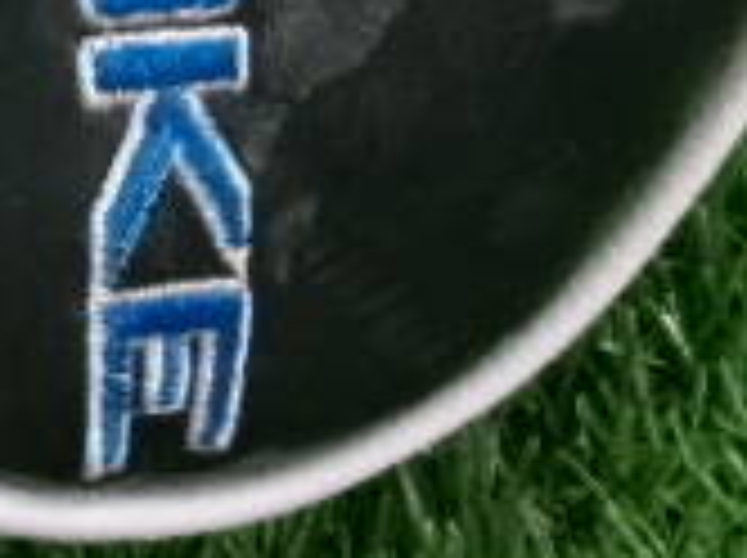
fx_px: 2327
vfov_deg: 13.3
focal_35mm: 108
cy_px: -112
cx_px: -180
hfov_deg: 17.3
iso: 800
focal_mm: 5.1
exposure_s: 1/50
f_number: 3.9
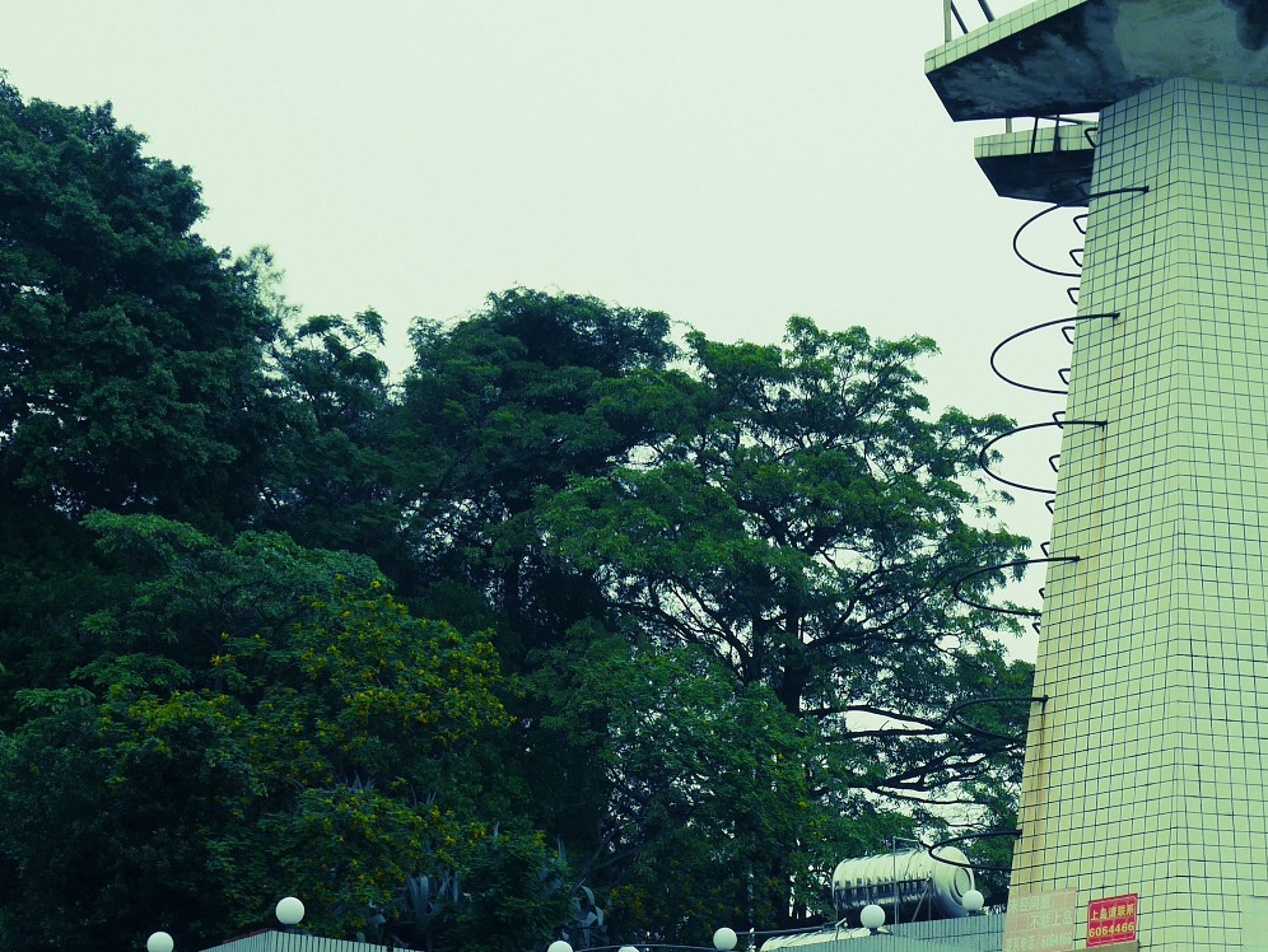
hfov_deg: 26.2
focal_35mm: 74
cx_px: 842
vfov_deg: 19.8
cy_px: 722
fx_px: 2712
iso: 200
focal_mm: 18
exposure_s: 1/250
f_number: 7.1
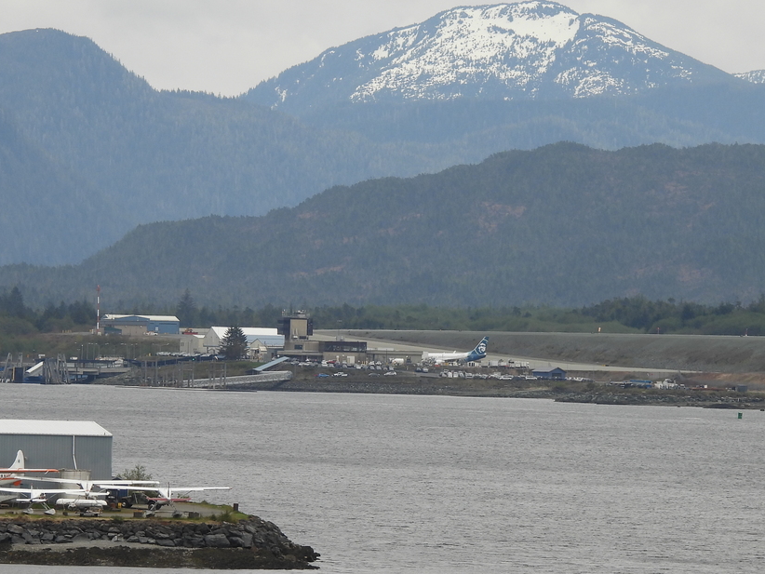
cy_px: 287
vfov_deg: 3.0
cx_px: 304
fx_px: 11009
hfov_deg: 4.0
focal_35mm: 498
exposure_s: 1/200
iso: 100
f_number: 5
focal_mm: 57.1
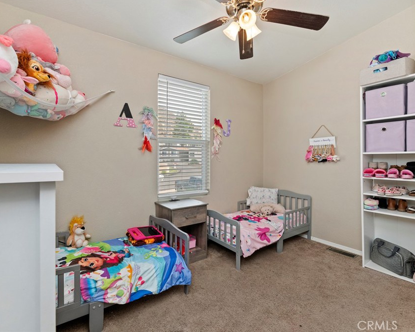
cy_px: 164
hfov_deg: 93.0
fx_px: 197
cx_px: 196
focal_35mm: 16
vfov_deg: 80.4
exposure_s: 1/40
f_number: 10
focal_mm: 14
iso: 500
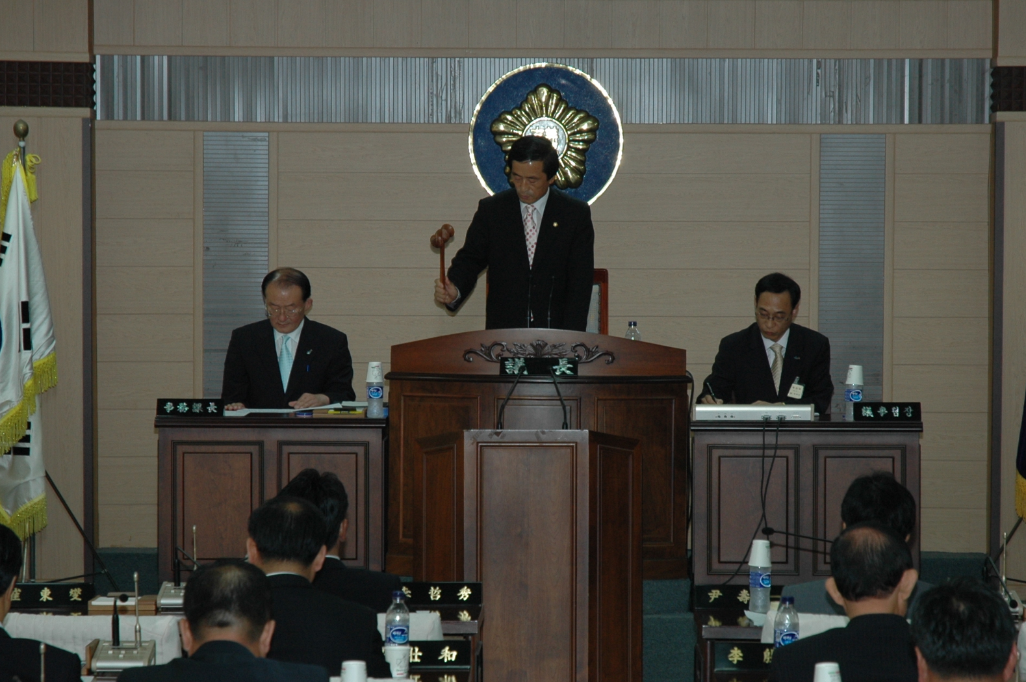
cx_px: 550
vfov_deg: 9.2
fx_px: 4242
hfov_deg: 13.8
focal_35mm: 149
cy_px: 375
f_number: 4.5
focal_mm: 70
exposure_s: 1/60
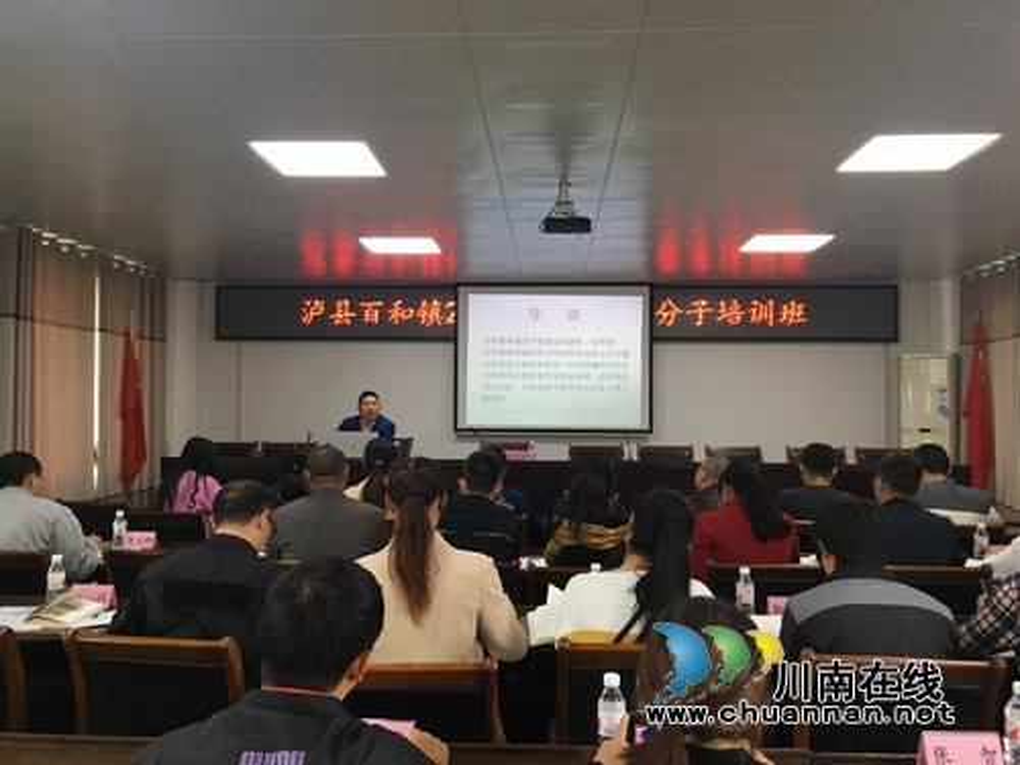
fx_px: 855
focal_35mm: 29
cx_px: 510
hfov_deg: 61.7
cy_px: 382
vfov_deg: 48.2
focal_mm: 4.15
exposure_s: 1/33
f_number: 2.2
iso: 64
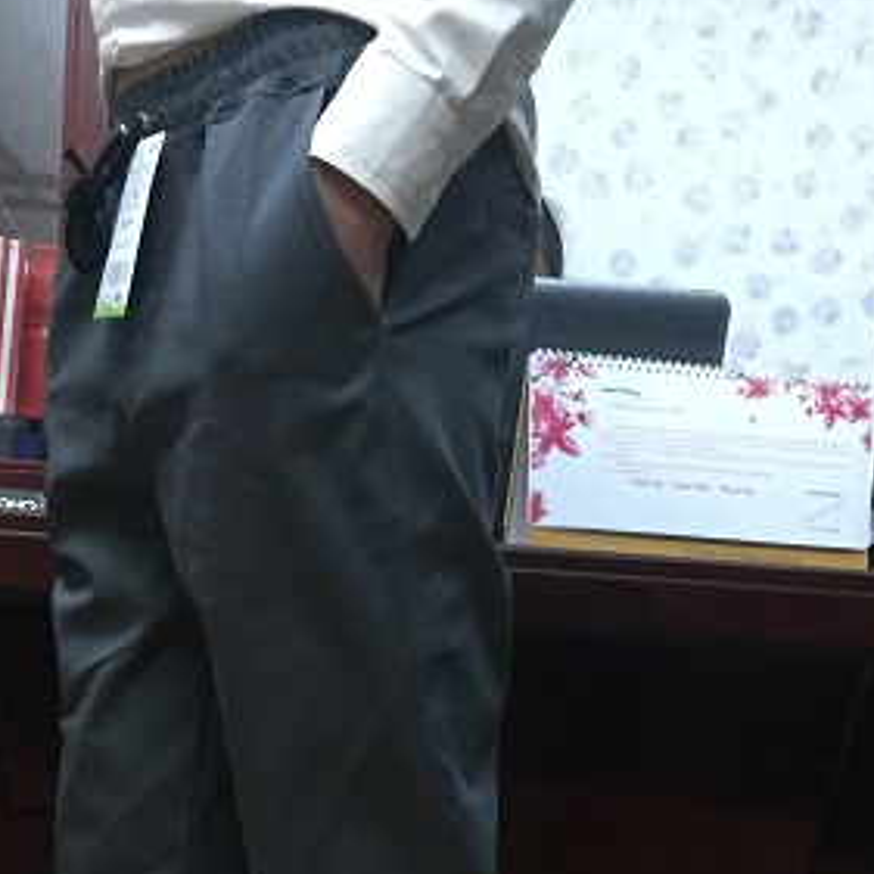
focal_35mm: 73
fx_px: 2085
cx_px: 305
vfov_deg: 21.5
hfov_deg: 23.6
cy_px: 1120
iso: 320
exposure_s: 1/17
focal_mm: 4.15
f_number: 2.2
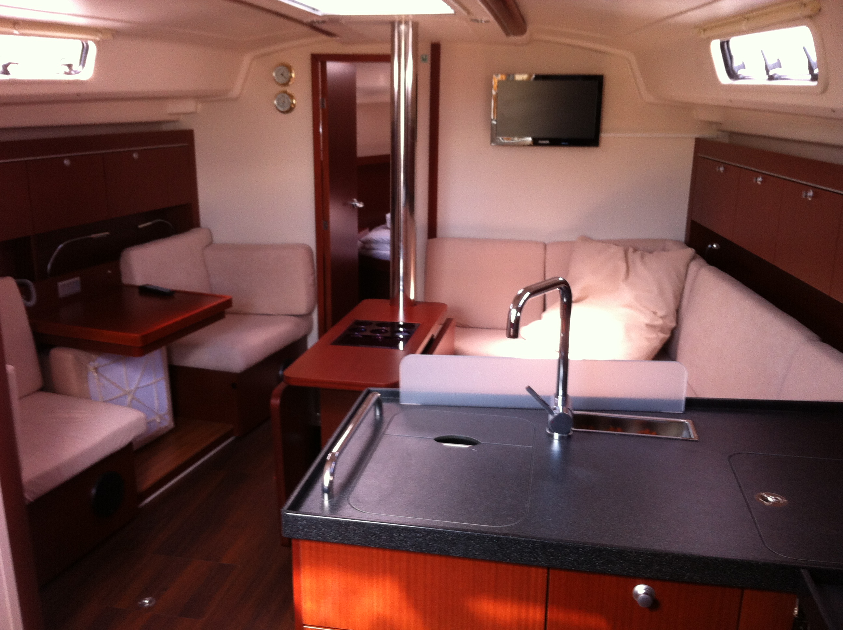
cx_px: 422
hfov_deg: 52.7
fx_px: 851
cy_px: 315
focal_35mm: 35
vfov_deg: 40.6
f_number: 2.8
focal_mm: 3.85
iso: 80
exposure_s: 1/20
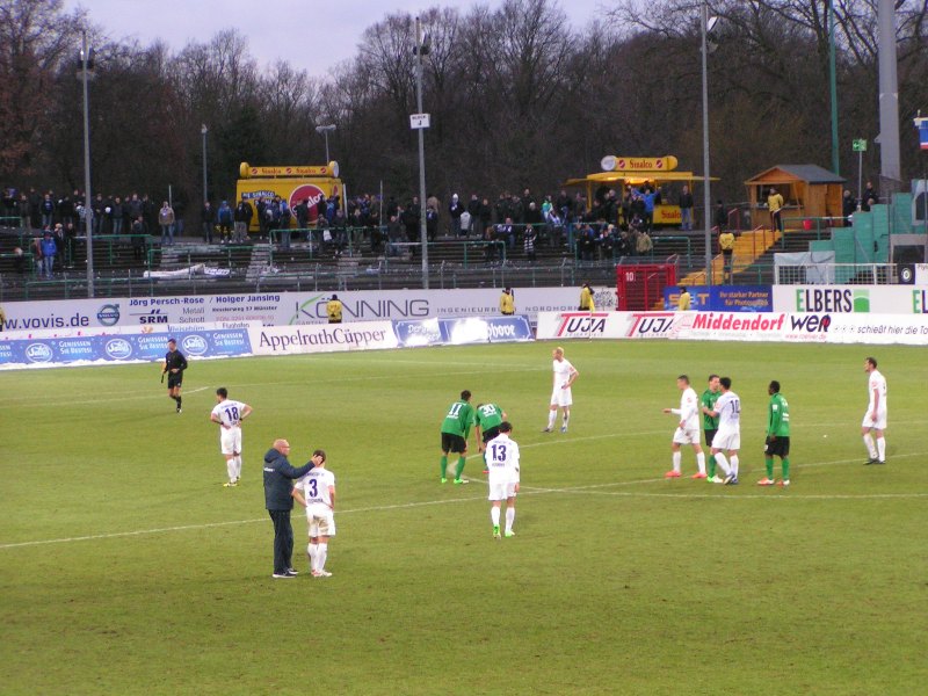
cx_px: 464
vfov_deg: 10.9
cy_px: 348
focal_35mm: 136
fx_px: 3646
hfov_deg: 14.5
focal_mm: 20.9
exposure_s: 1/60
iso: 200
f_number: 3.5
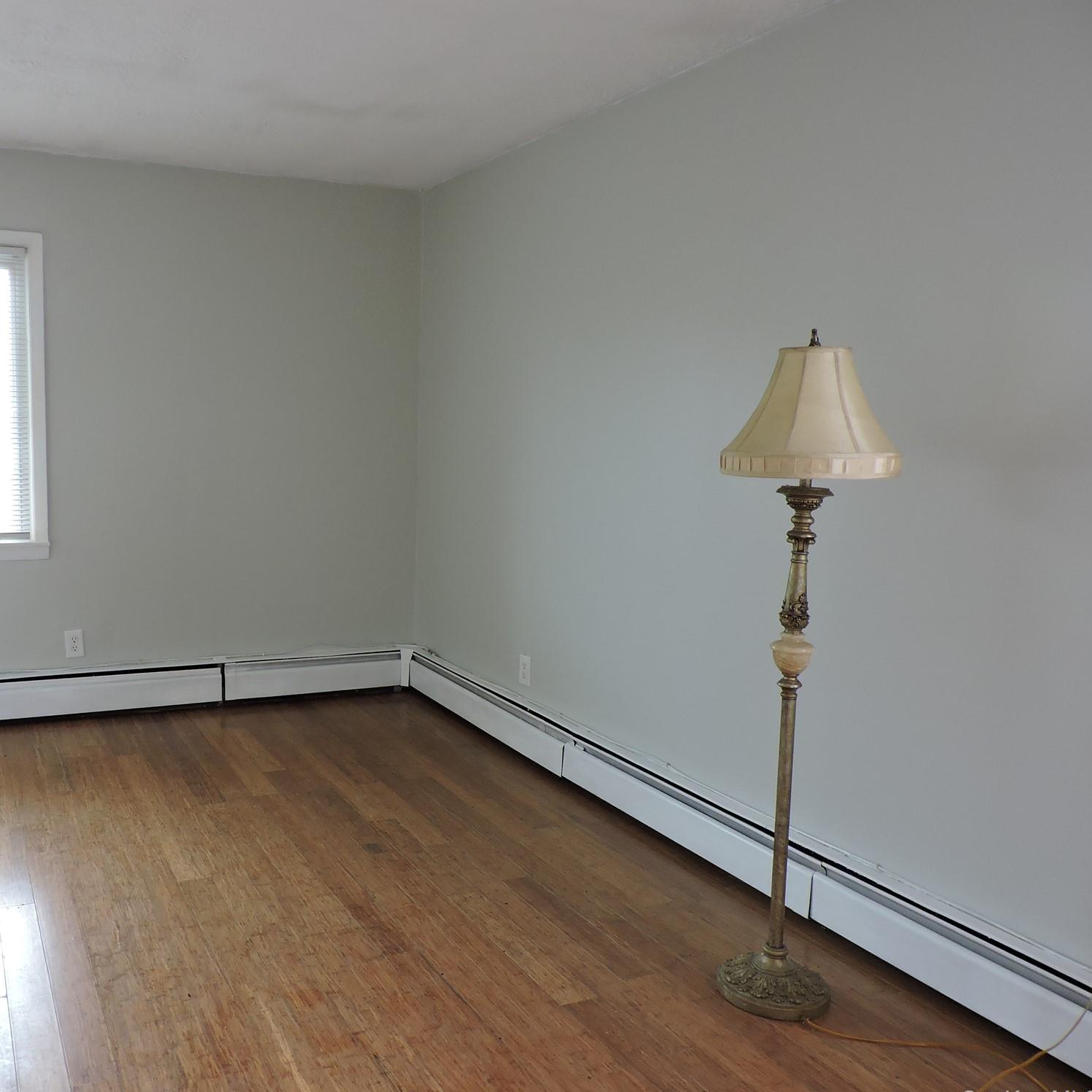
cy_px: 557
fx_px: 1035
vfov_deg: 55.6
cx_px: 362
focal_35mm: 29
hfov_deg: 54.5
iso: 200
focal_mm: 4.3
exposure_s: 1/30
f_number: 3
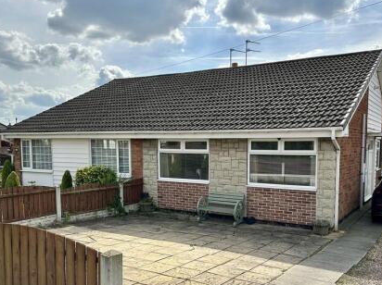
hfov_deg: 53.8
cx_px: 221
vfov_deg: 41.5
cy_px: 174
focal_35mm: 34
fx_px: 375
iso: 80
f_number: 1.78
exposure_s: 1/6623
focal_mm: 6.86
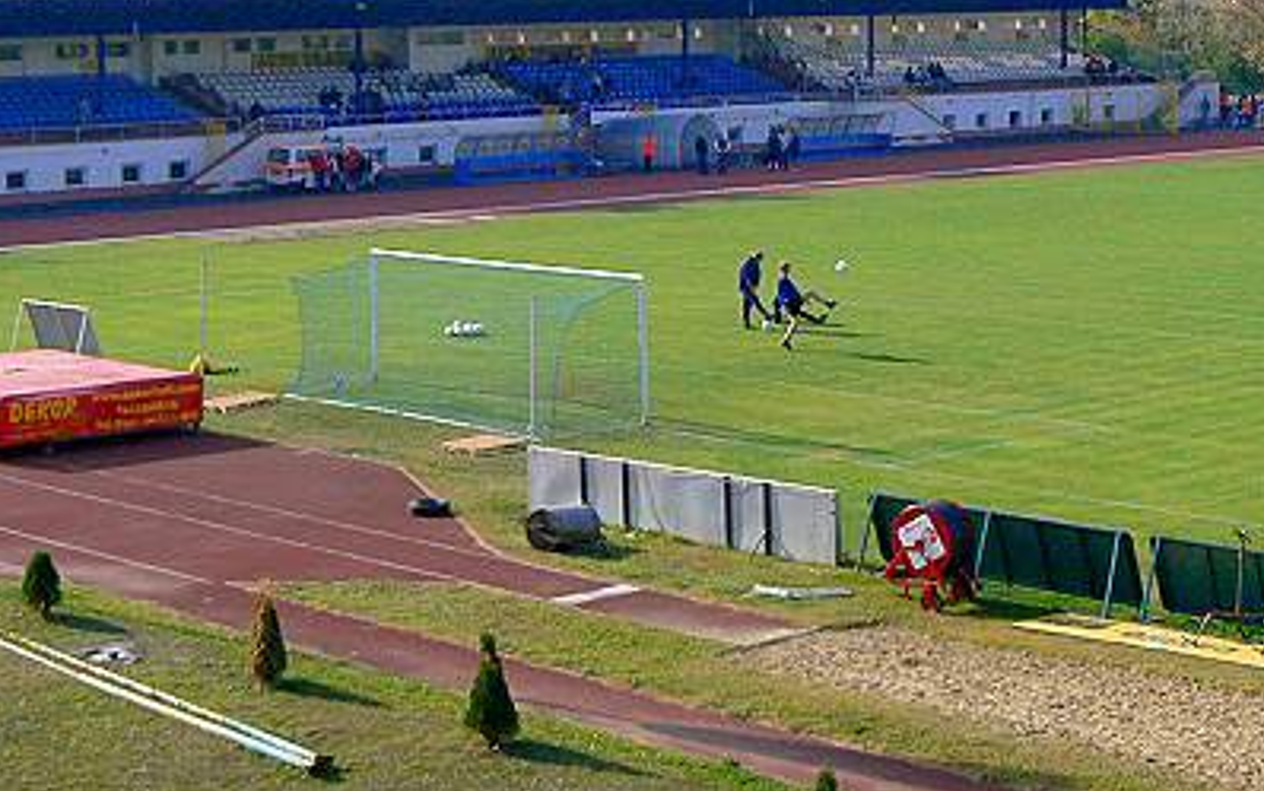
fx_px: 2860
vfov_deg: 15.7
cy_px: 197
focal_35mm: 83
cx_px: 416
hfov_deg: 24.8
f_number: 6.3
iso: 80
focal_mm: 8.7
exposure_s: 1/400
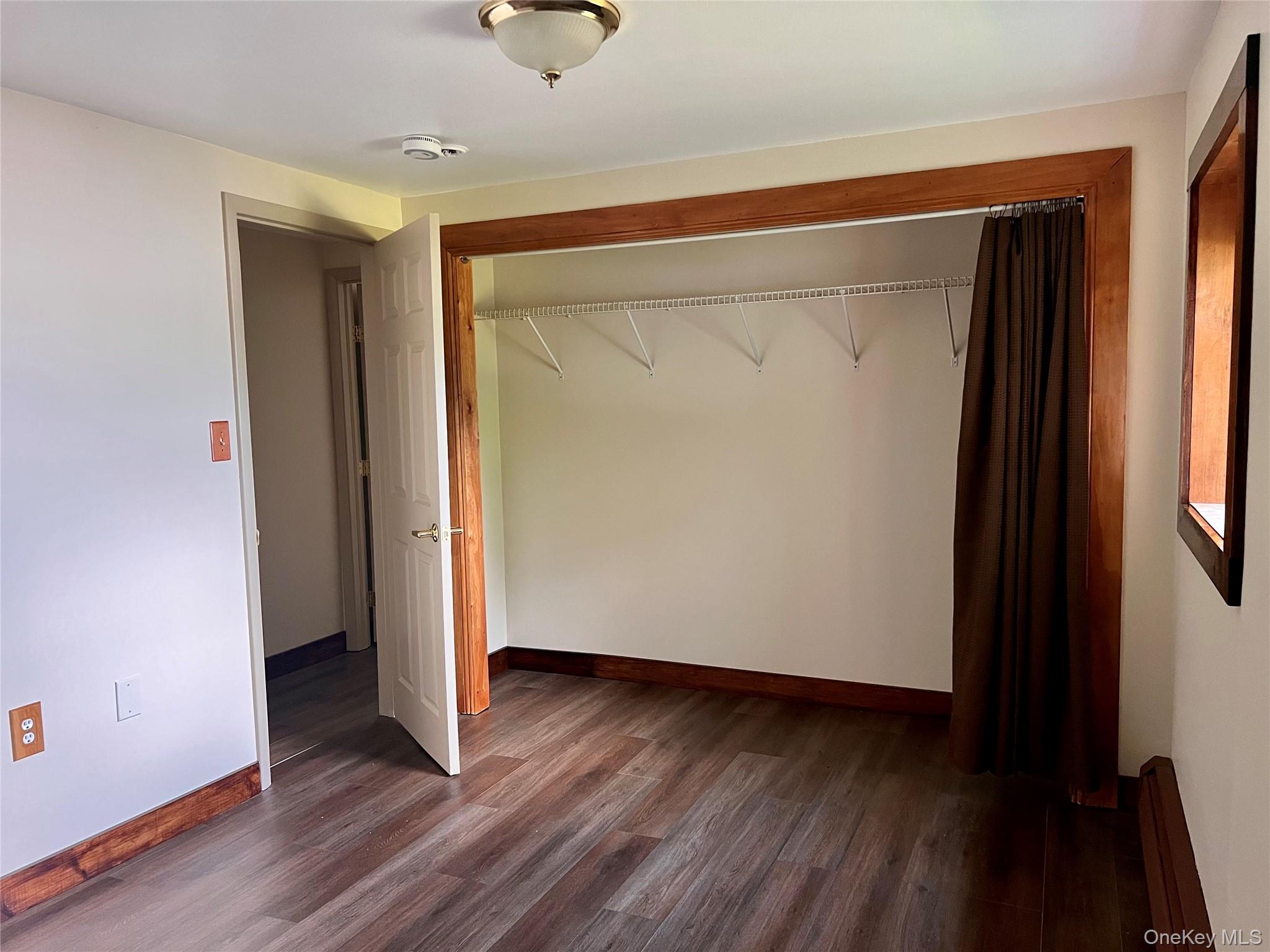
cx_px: 635
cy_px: 476
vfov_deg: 53.1
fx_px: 954
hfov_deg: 67.3
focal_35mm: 26
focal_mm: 5.7
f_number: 1.5
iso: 320
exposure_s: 1/60
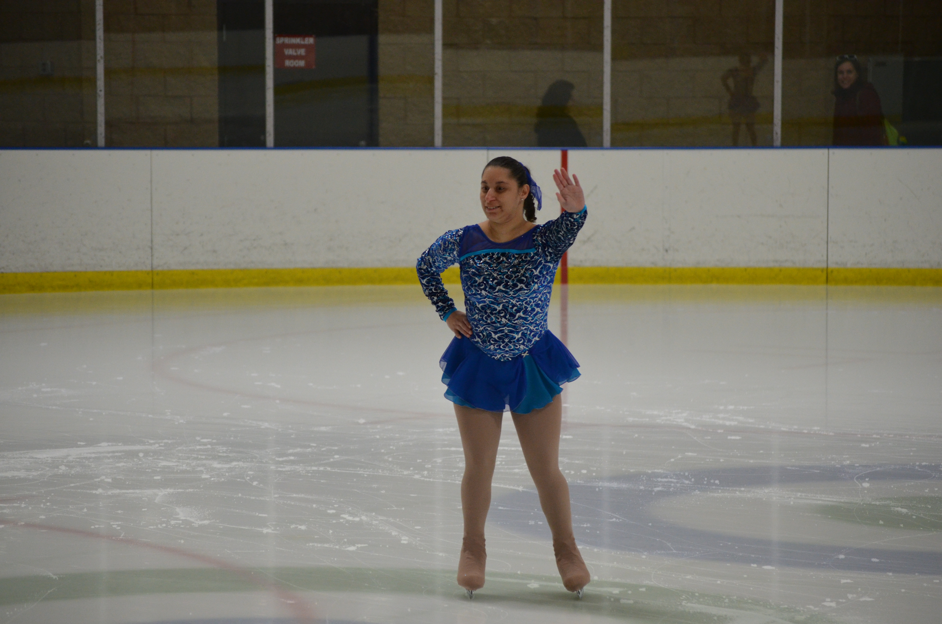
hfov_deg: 13.4
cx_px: 471
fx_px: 3995
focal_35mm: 153
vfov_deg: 8.9
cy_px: 312
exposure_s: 1/250
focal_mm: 102
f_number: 4.5
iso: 1600
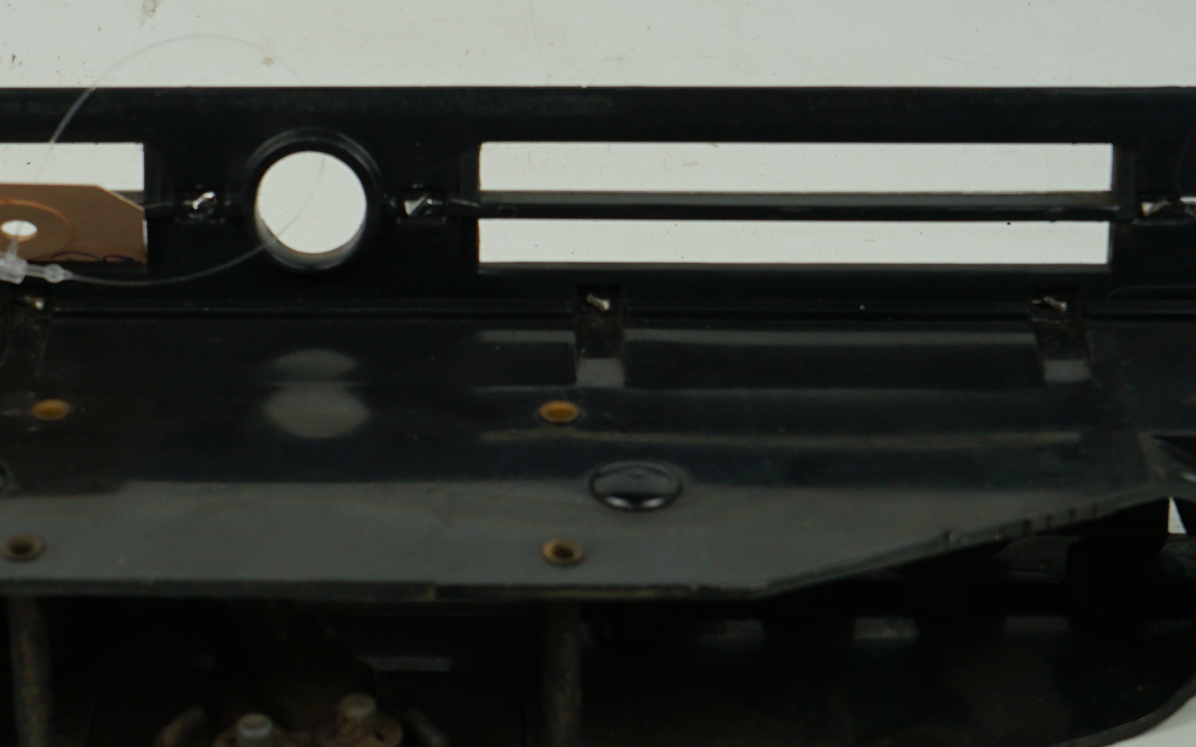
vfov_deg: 13.2
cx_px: 334
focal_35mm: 99
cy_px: 435
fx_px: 3227
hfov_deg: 20.9
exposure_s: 1/200
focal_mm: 42
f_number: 9
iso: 200
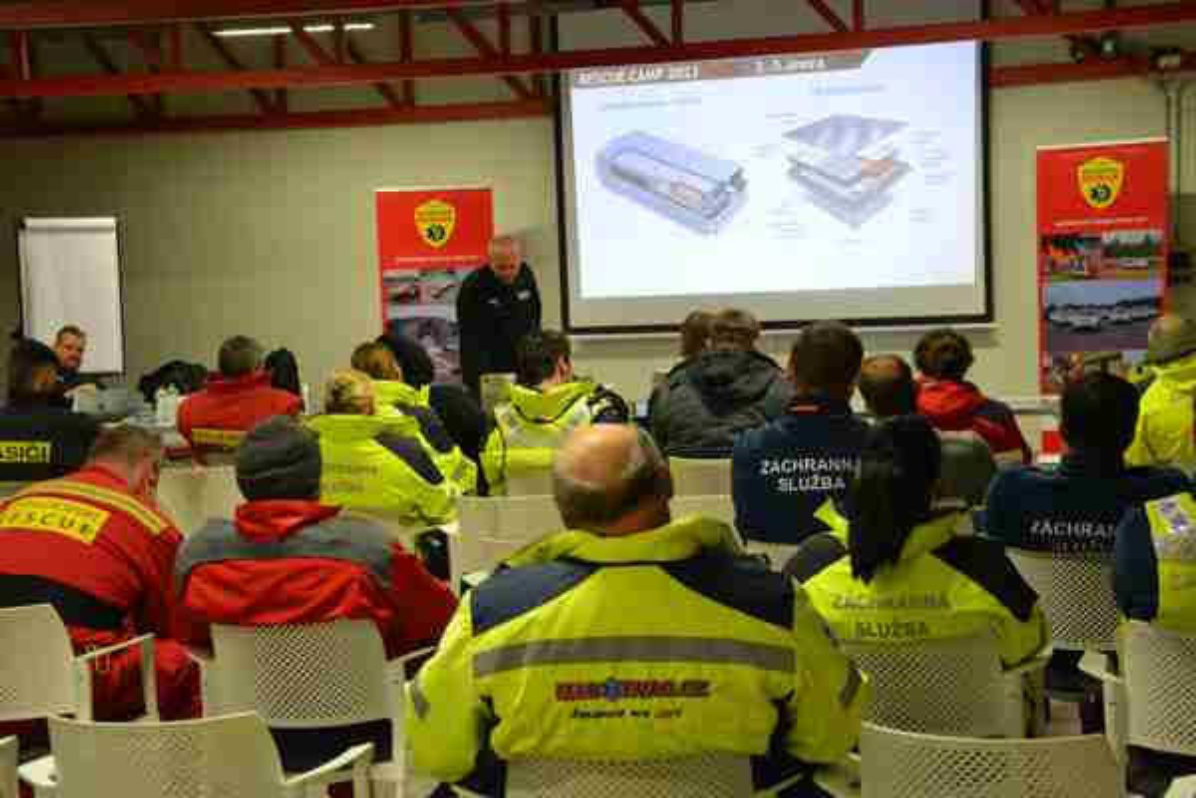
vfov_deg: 20.2
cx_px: 598
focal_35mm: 68
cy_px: 399
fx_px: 2242
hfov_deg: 29.9
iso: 1600
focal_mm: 45
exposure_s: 1/60
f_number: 4.8
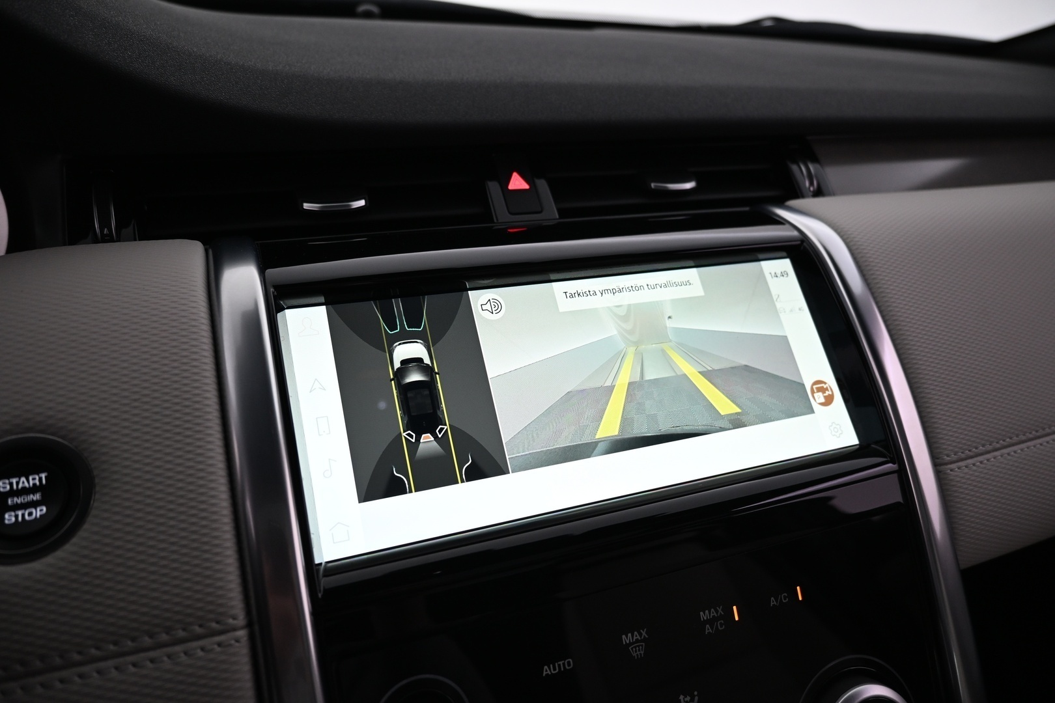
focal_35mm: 24
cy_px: 352
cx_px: 528
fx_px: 703
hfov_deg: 73.7
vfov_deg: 53.1
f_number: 3.5
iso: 640
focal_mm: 16
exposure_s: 1/40
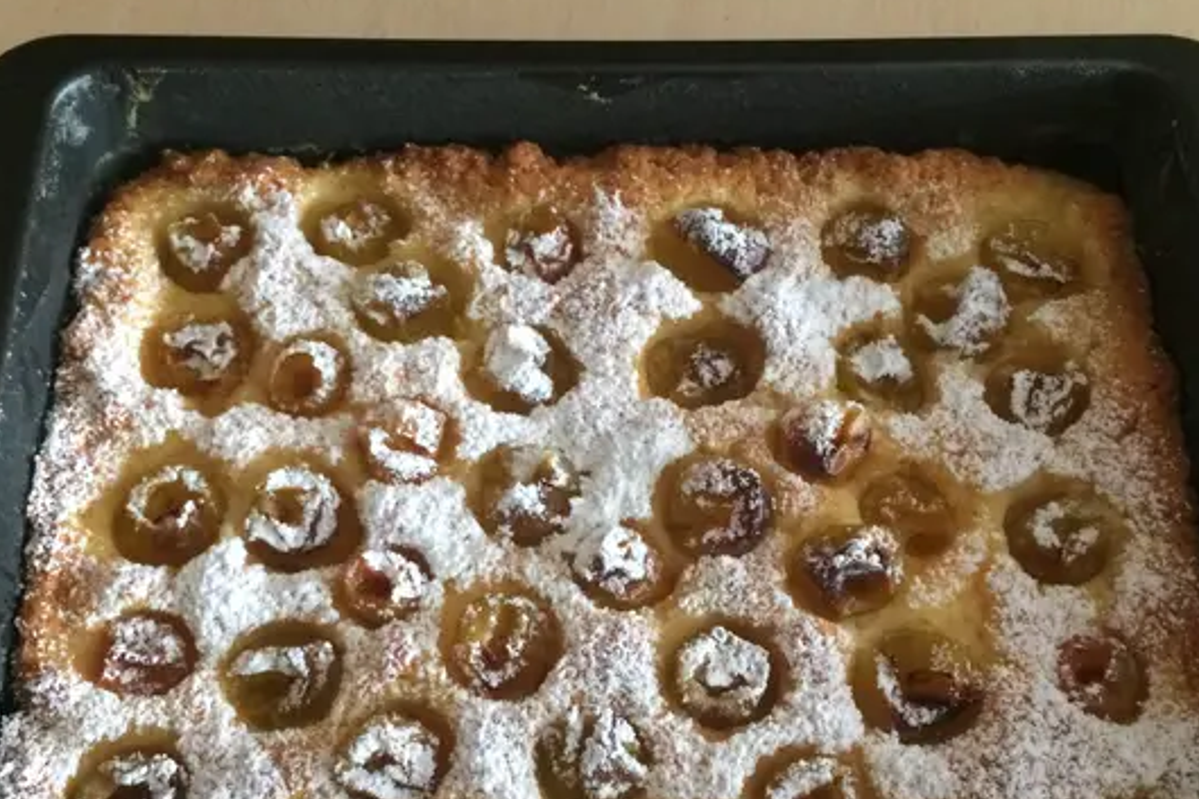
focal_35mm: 41
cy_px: 586
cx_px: 629
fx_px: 1365
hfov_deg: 47.4
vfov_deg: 32.1
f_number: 2.2
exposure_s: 1/17
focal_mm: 4.15
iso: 320
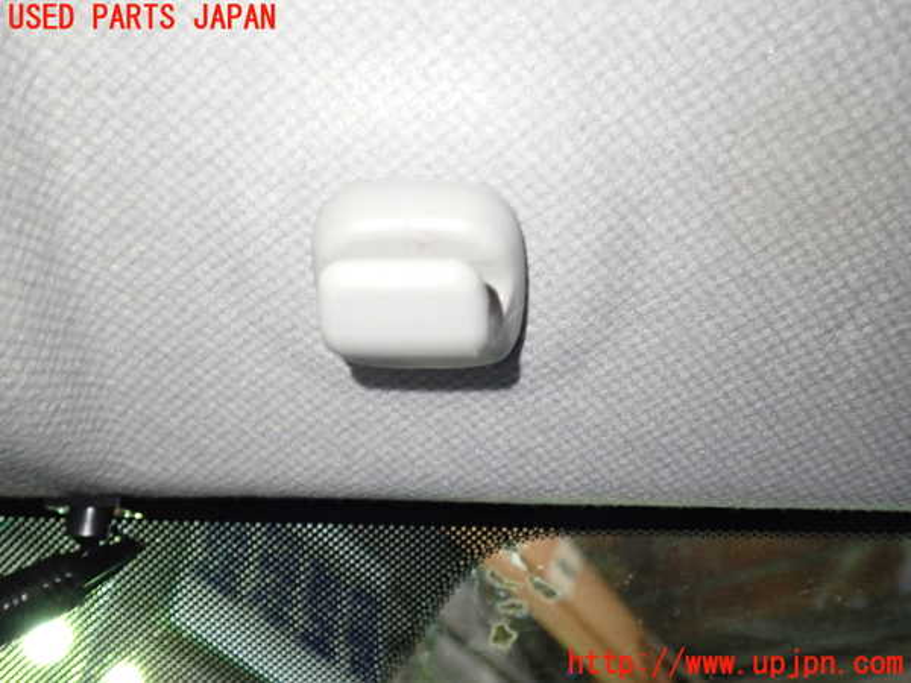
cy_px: 342
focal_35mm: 30
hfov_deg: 60.0
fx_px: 790
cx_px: 456
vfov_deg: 46.8
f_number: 2.3
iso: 250
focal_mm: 5.4
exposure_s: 1/30
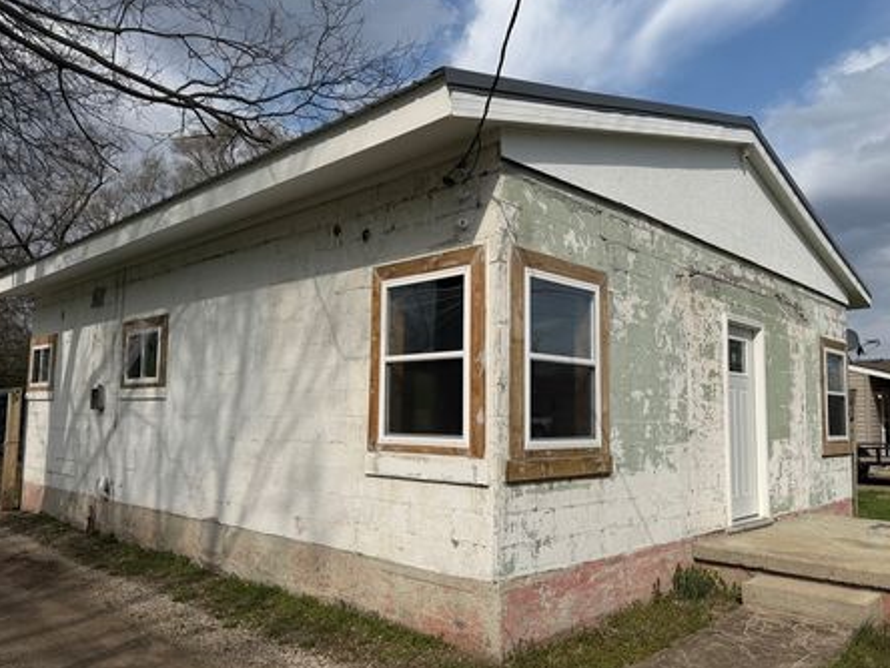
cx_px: 463
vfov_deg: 51.3
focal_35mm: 27
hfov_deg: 65.3
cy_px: 352
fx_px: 694
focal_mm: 6.76
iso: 80
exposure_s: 1/9091
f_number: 1.78
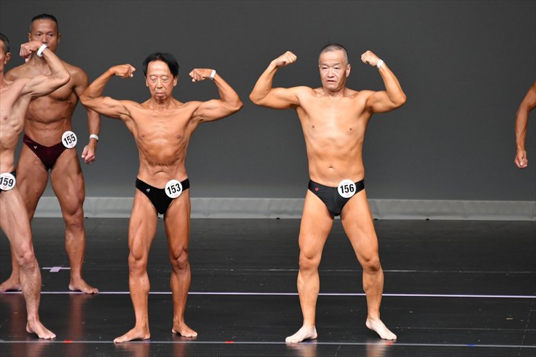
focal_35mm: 375
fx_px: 5581
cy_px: 178
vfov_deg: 3.7
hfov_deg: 5.5
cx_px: 268
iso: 4000
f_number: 5.6
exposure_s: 1/400
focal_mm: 250
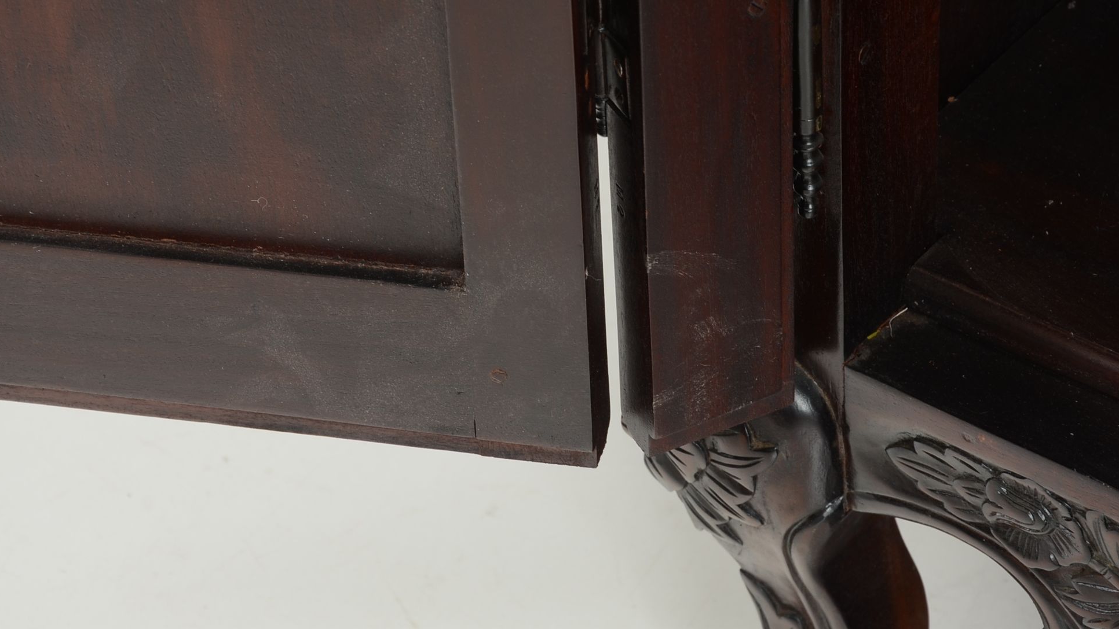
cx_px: 580
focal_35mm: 160
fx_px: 4748
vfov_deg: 7.6
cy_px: 343
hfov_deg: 13.4
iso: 160
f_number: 6.3
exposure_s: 1/60
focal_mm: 80
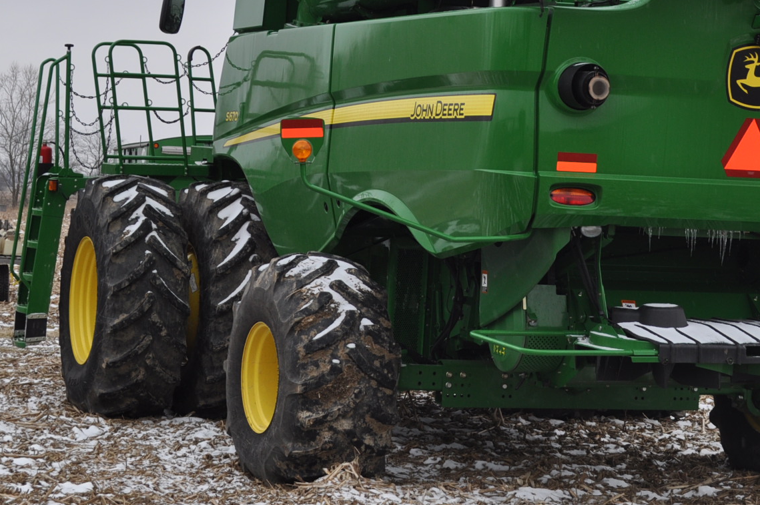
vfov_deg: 14.2
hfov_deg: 21.2
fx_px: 2025
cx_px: 444
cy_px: 129
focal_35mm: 96
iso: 200
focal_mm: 34
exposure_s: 1/200
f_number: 7.1
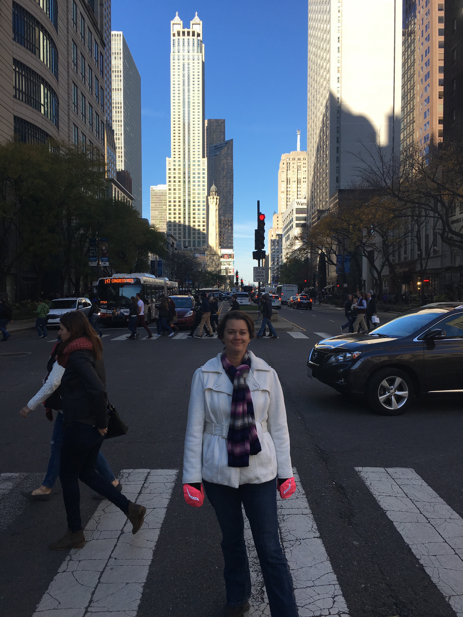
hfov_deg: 48.2
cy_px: 308
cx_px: 232
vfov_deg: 61.7
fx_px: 517
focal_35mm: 29
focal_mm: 4.15
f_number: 2.2
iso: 25
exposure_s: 1/836
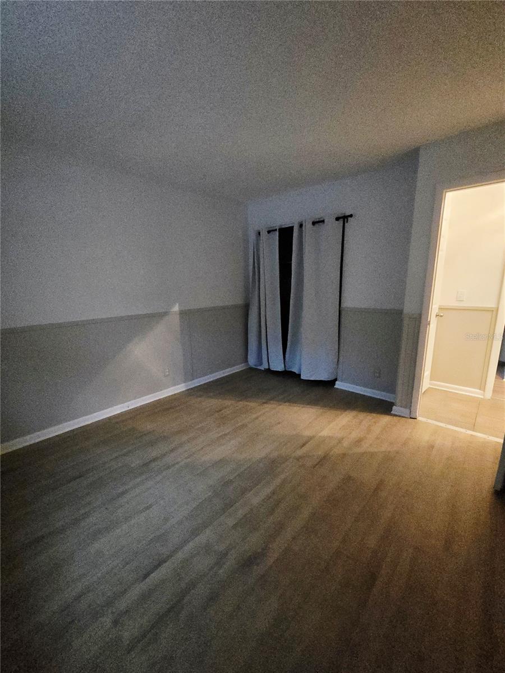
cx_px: 252
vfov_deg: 106.2
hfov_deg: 89.9
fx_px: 253
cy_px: 336
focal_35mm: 13
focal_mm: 2.2
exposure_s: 1/24
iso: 1600
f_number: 2.2
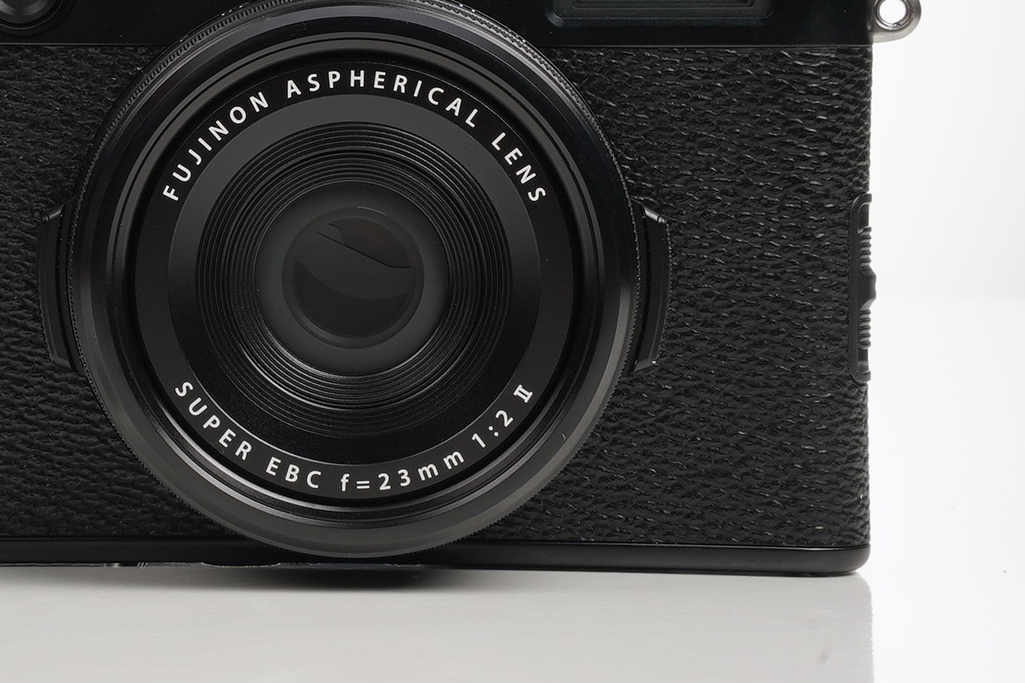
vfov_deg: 9.3
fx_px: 4214
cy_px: 176
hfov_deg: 13.8
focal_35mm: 148
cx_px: 260
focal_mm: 56
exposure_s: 1/250
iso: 200
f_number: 16
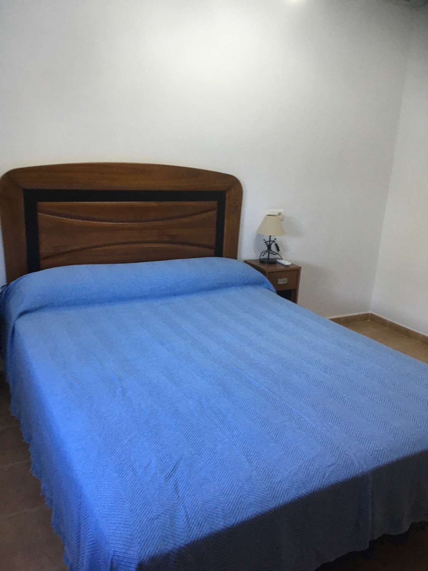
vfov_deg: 61.7
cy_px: 286
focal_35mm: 29
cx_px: 214
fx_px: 478
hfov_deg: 48.2
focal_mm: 4.15
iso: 125
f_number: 2.2
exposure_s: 1/33
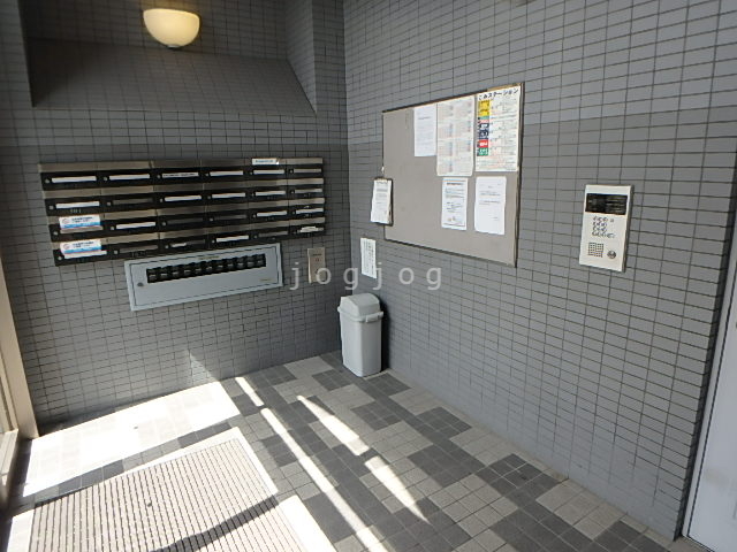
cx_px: 368
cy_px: 276
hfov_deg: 79.0
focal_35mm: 21
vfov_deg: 63.4
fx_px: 447
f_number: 3.5
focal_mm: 3.7
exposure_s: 1/250
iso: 125
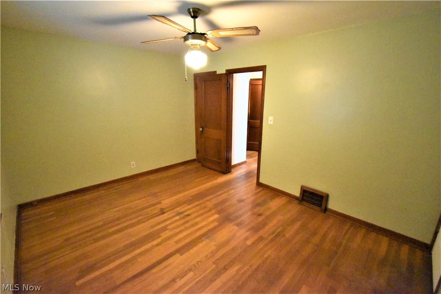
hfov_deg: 100.4
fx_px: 184
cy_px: 147
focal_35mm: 15
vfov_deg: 77.3
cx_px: 220
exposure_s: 1/125
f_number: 4.5
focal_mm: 10
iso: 12800
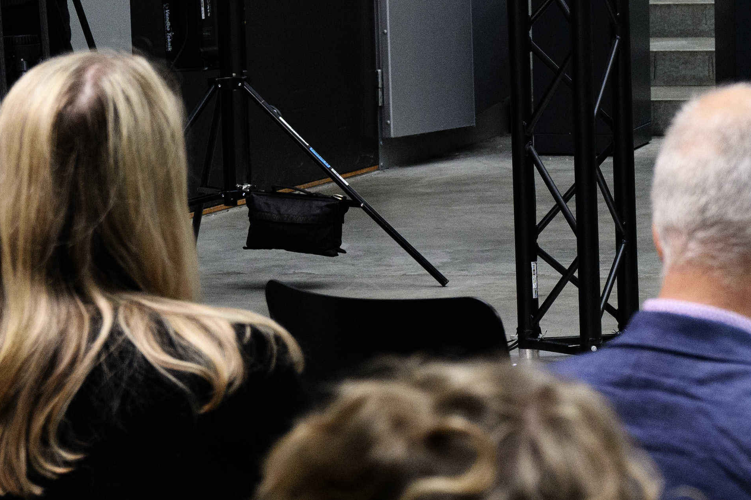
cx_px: 1489
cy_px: 249
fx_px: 4443
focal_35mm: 213
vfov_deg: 6.4
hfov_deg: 9.1
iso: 640
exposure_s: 1/100
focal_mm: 49
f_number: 5
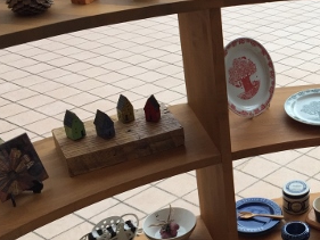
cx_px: 343
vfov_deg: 22.3
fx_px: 610
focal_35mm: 66
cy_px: 114
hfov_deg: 27.2
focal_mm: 4.15
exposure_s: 1/100
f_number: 2.2
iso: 32
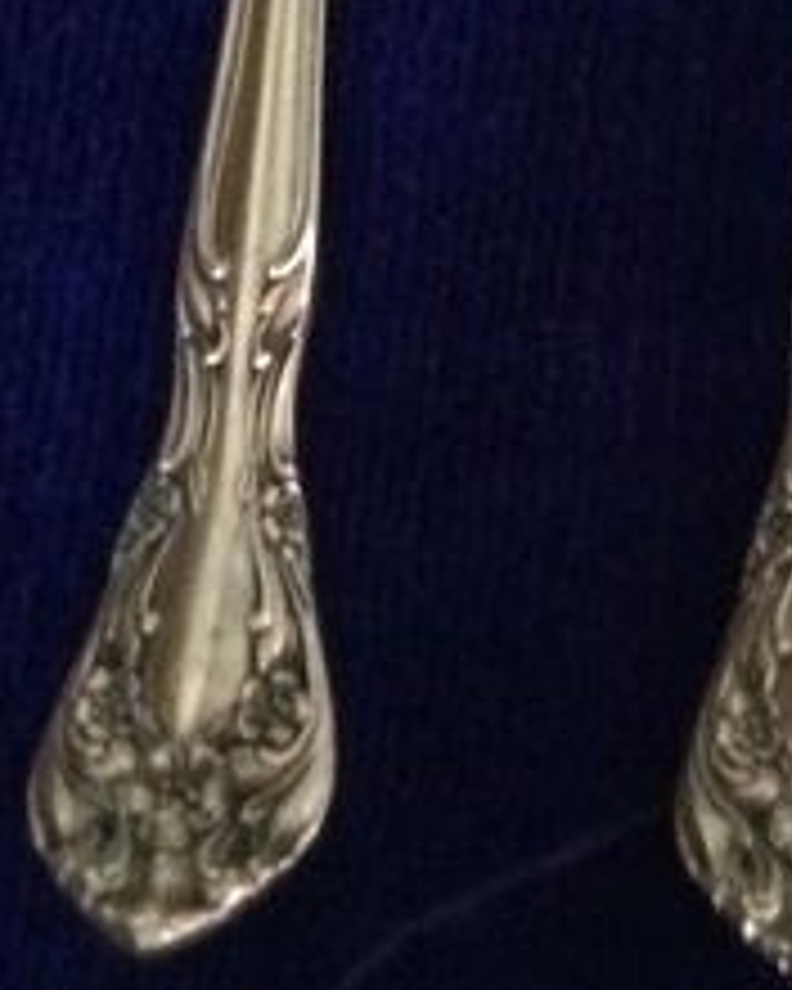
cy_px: -304
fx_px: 3516
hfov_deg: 12.5
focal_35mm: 120
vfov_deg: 15.3
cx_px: 972
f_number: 2.2
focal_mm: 4.12
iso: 640
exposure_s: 1/15
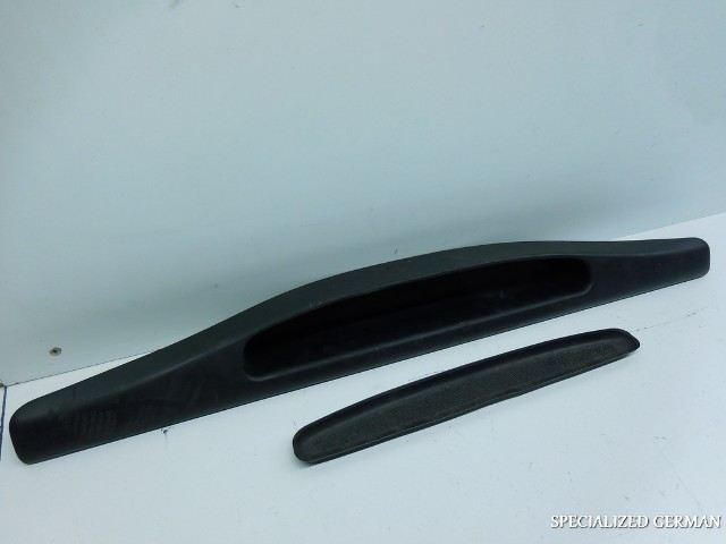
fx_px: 524
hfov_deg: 69.4
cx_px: 363
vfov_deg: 54.9
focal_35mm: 25
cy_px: 272
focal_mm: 4.5
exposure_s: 1/125
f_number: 3.3
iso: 125
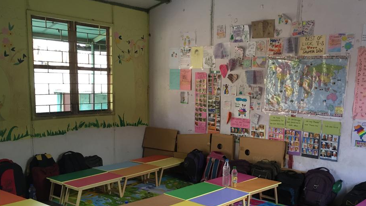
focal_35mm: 38
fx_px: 369
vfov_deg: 31.0
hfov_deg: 52.7
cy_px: 132
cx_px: 203
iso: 50
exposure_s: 1/33
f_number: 2.2
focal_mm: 4.15
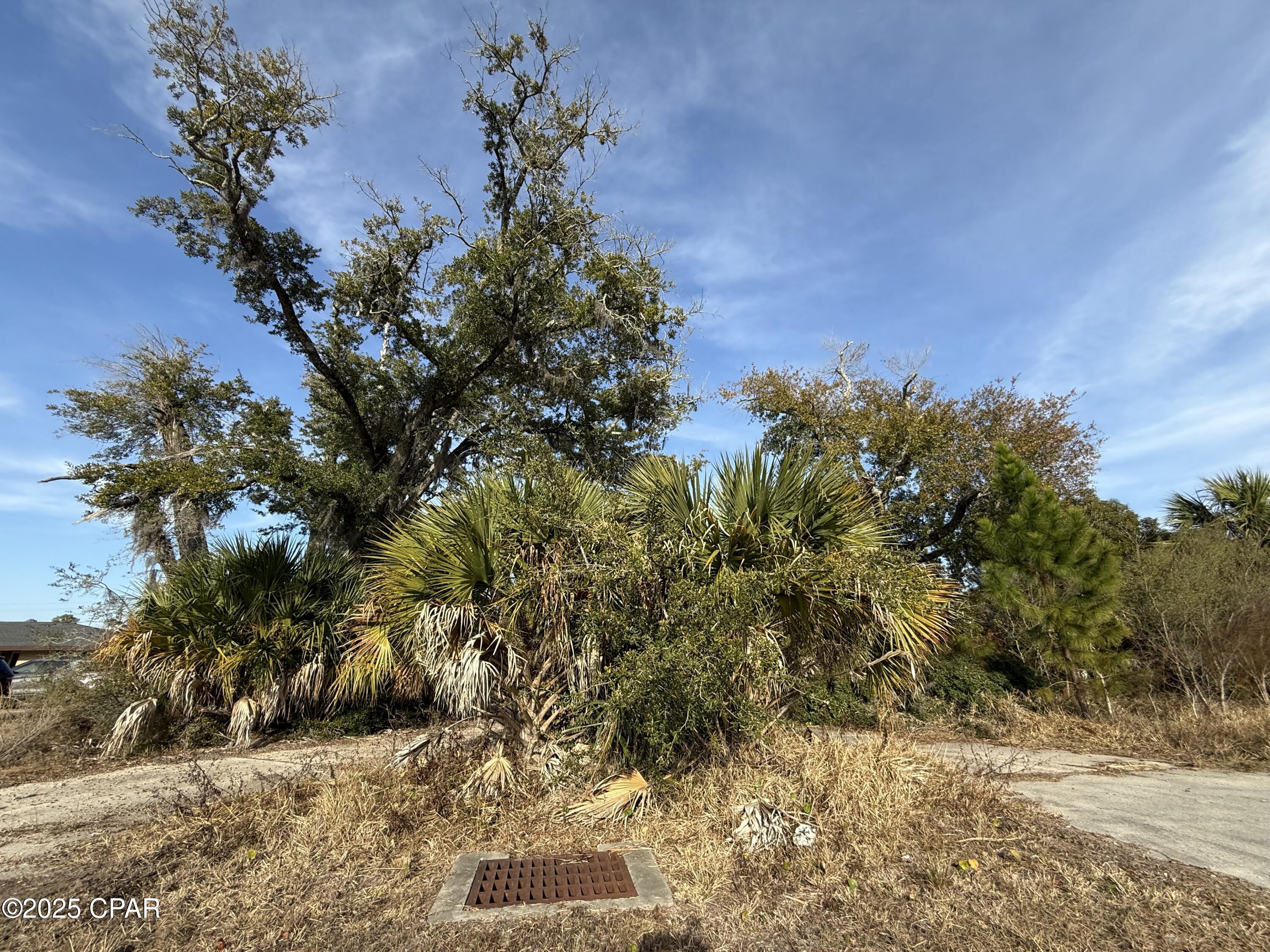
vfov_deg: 85.7
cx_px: 635
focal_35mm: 14
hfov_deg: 102.1
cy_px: 476
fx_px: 514
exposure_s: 1/820
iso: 50
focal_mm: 2.22
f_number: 2.2
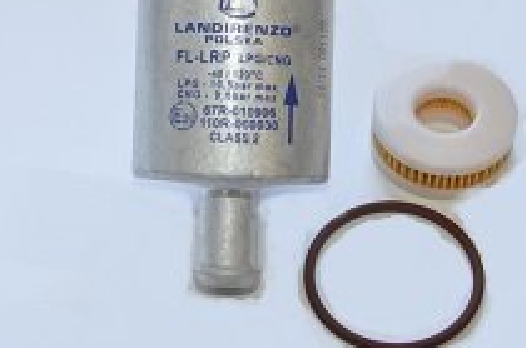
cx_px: 230
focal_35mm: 97
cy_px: 61
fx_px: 1414
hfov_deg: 21.1
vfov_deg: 13.9
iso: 400
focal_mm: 34
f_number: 5
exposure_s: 1/50
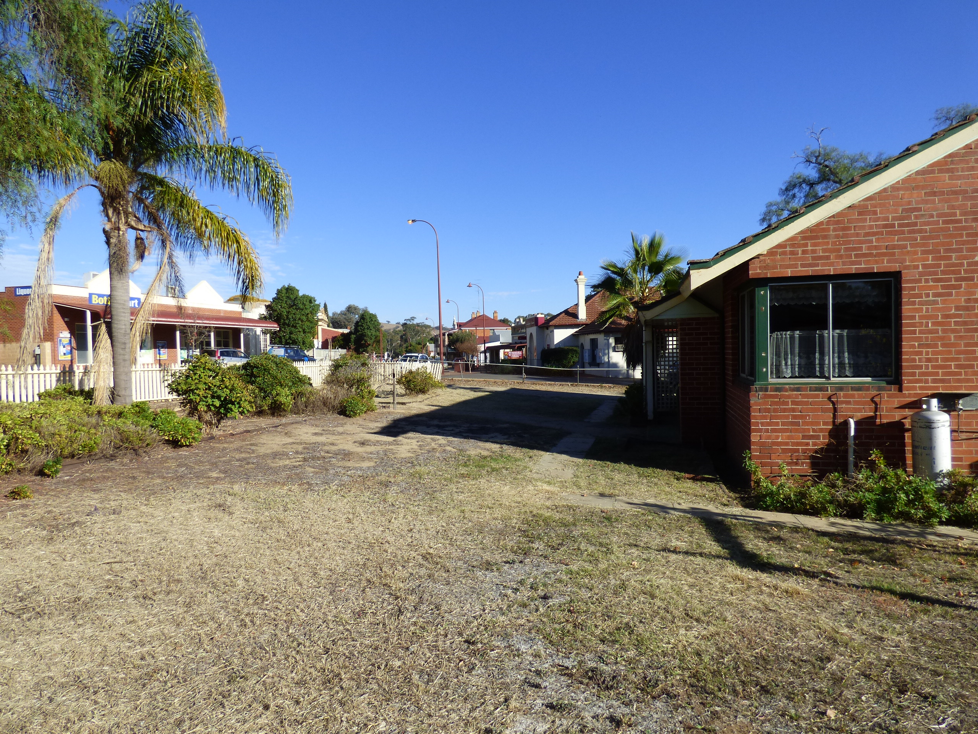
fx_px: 565
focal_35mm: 20
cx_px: 489
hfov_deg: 81.7
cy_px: 367
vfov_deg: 66.0
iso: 100
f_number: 2.8
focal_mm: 3.58
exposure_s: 1/1600
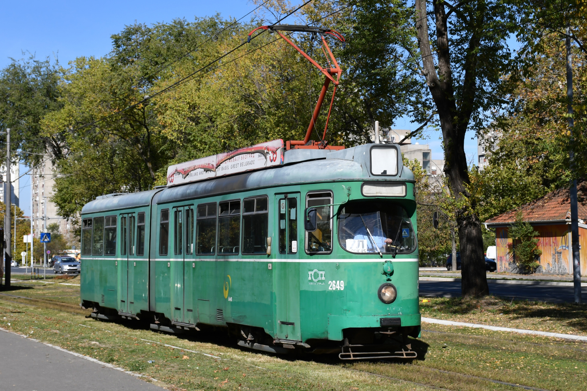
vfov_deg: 22.6
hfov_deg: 33.4
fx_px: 978
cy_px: 196
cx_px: 294
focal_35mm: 60
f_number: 8
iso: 200
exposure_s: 1/833
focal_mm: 40
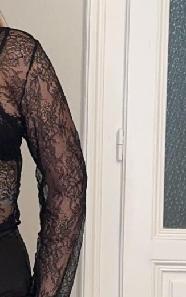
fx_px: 1013
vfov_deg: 16.6
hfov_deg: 10.3
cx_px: -39
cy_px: 212
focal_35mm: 125
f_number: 1.78
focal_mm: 6.76
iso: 200
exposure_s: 1/88
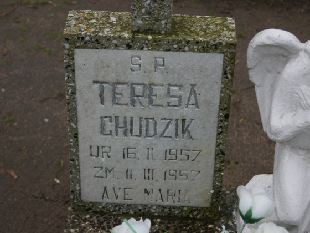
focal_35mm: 91
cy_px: 116
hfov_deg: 21.6
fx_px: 811
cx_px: 153
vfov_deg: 16.3
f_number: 5.6
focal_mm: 55
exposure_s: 1/100
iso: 250
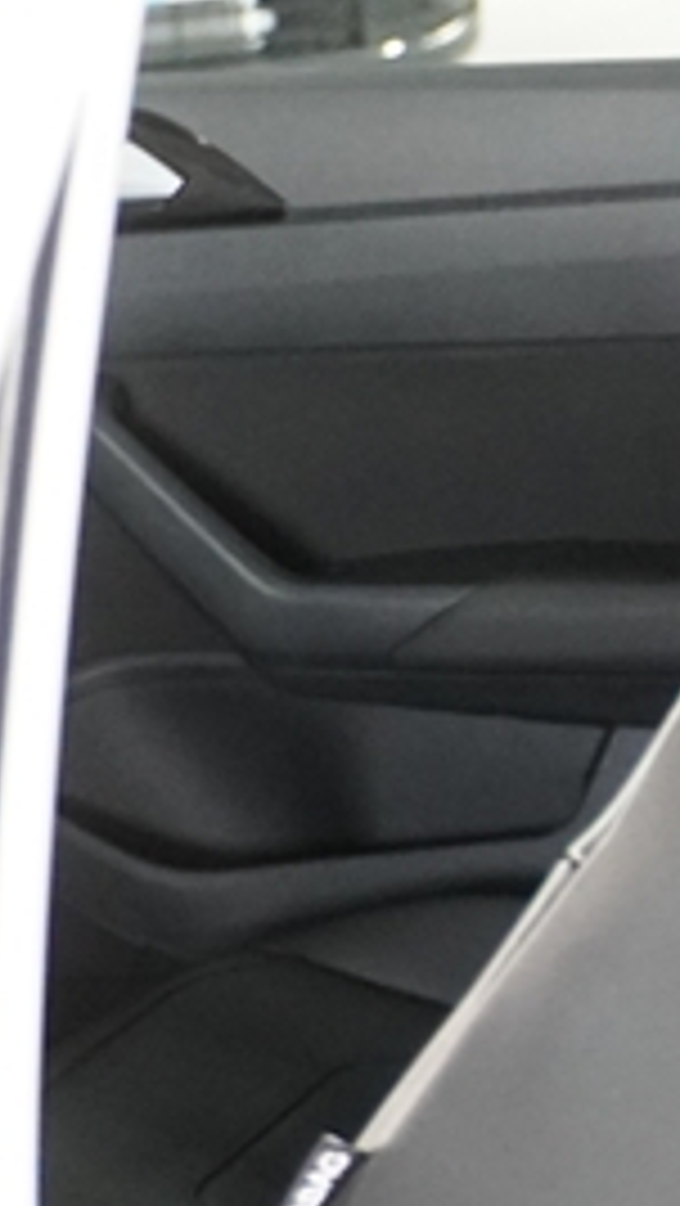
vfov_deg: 17.6
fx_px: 3842
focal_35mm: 120
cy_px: 1051
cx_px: 1914
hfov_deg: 8.7
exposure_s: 1/160
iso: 3200
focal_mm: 20
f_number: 2.8
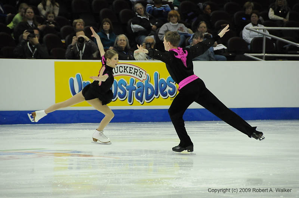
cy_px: 99
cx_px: 150
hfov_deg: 8.1
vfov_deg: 5.4
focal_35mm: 255
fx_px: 2115
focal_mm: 170
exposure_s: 1/800
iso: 3200
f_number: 5.6
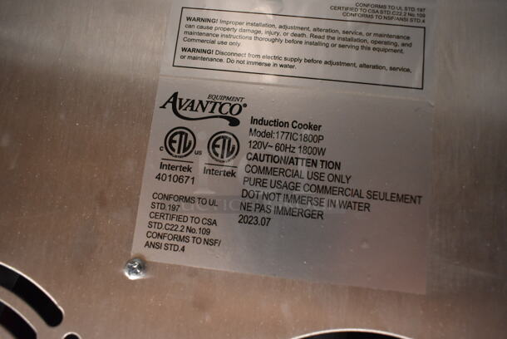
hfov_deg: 61.9
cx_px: 254
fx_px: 423
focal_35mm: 30
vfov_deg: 43.7
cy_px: 170
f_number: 3.5
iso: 2800
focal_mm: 20
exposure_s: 1/125
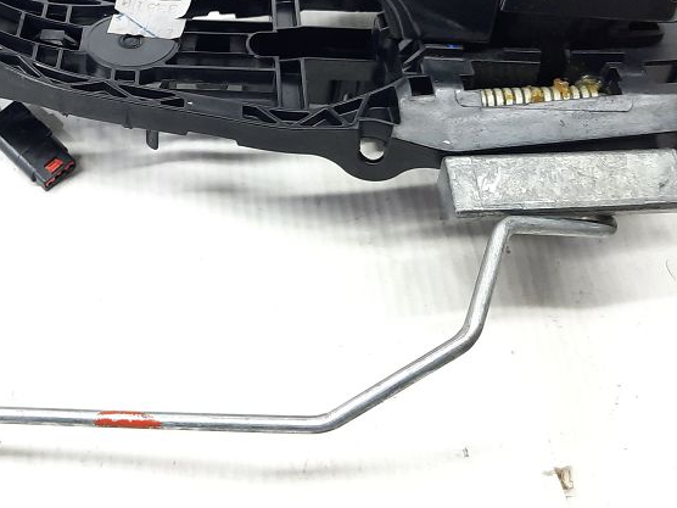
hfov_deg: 34.7
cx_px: 161
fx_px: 1056
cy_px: 73
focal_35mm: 54
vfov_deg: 26.3
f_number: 2
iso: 160
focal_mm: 4.6
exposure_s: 1/50
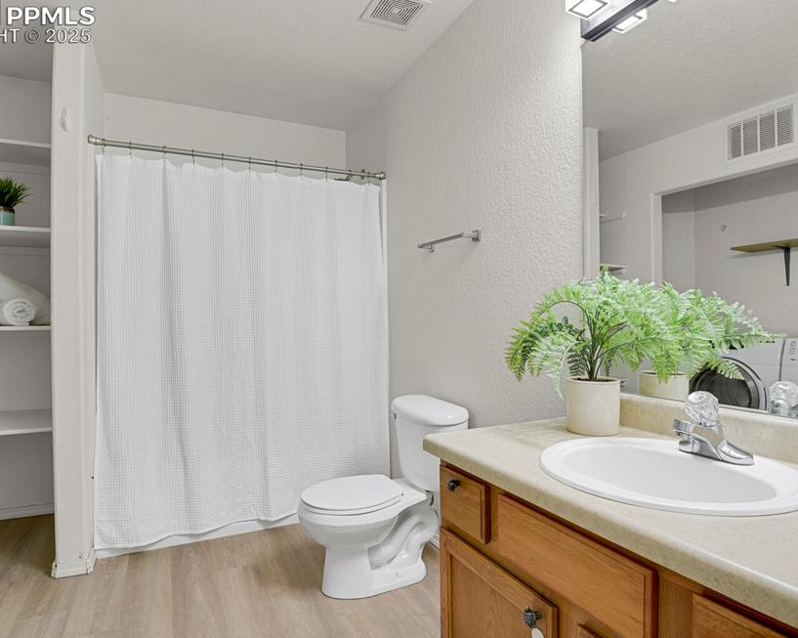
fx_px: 472
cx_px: 399
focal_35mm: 20
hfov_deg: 80.4
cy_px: 322
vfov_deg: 68.1
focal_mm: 17
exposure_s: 2
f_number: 8
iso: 250
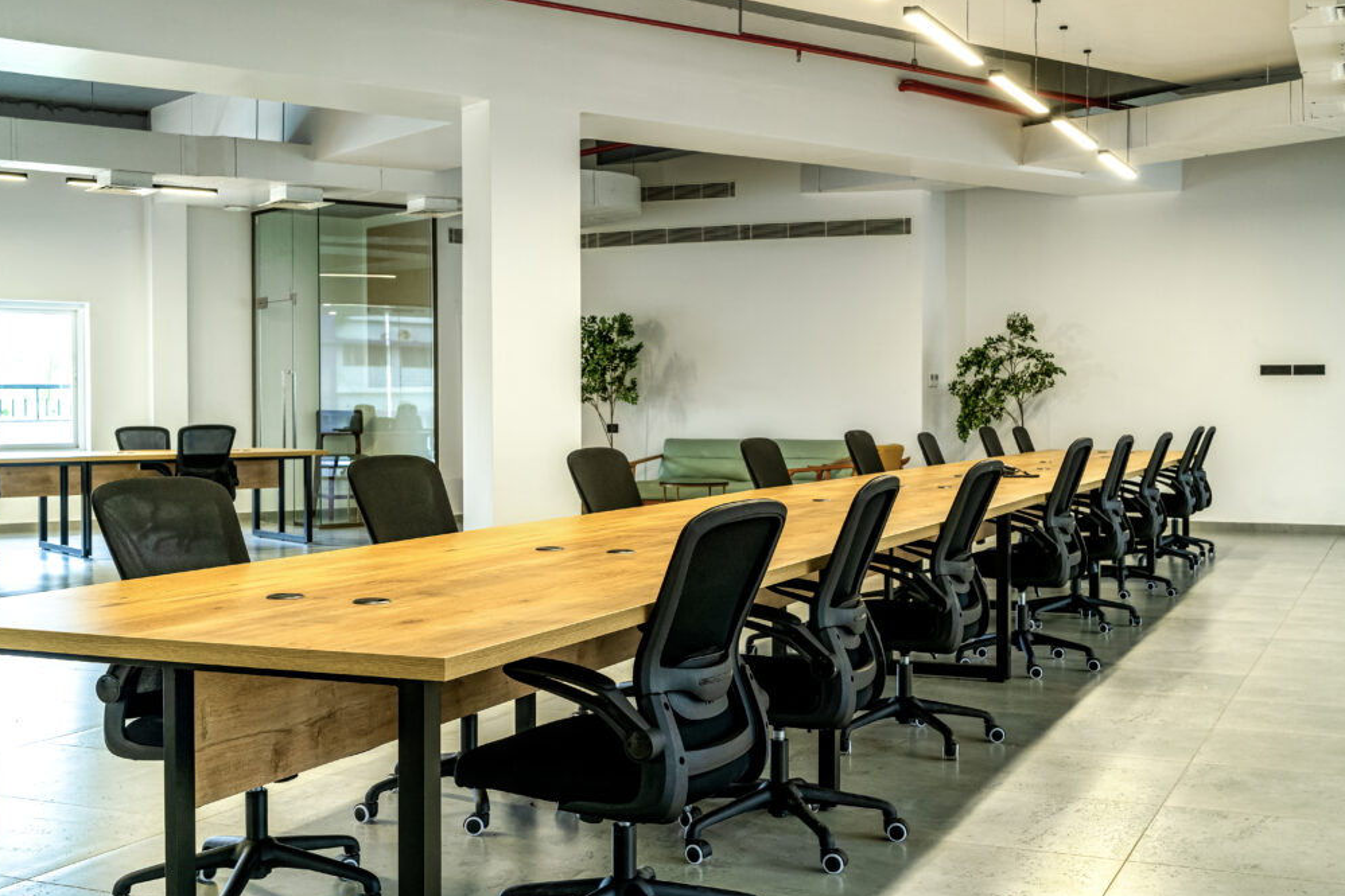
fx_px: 1532
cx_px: 680
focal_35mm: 41
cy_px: 455
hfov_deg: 47.4
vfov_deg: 32.6
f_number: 8
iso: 500
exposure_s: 1/10
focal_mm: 40
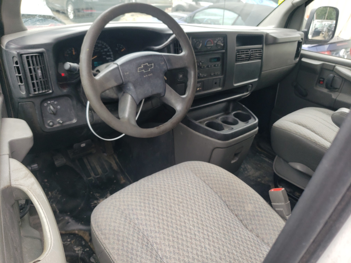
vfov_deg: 53.1
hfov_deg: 67.3
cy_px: 132
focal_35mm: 26
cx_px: 176
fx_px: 264
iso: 50
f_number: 1.5
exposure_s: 1/169
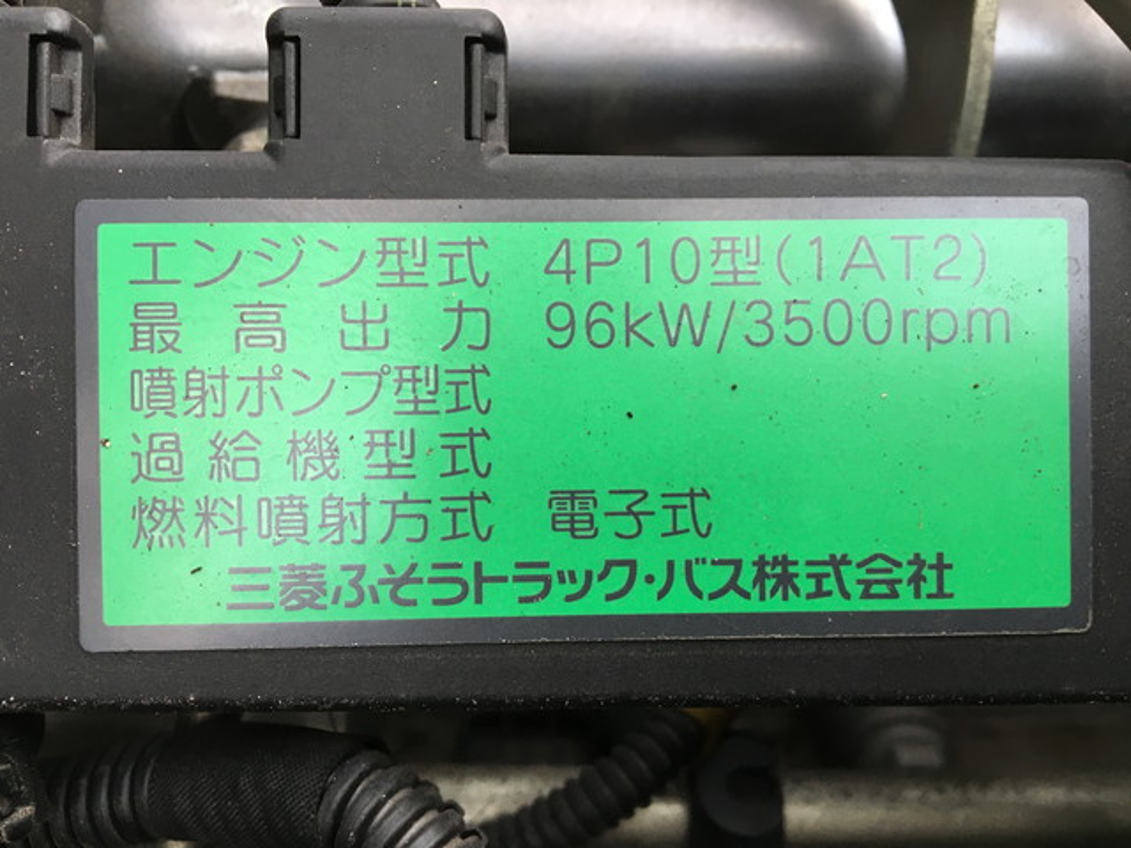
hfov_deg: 61.7
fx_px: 948
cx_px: 566
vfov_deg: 48.2
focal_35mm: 29
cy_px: 424
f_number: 2.2
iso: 50
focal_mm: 4.15
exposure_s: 1/30
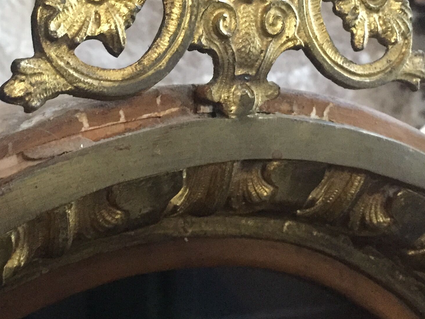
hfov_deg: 29.7
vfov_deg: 22.3
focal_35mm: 65
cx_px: 153
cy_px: 62
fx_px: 798
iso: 400
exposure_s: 1/17
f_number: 2.2
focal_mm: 4.15
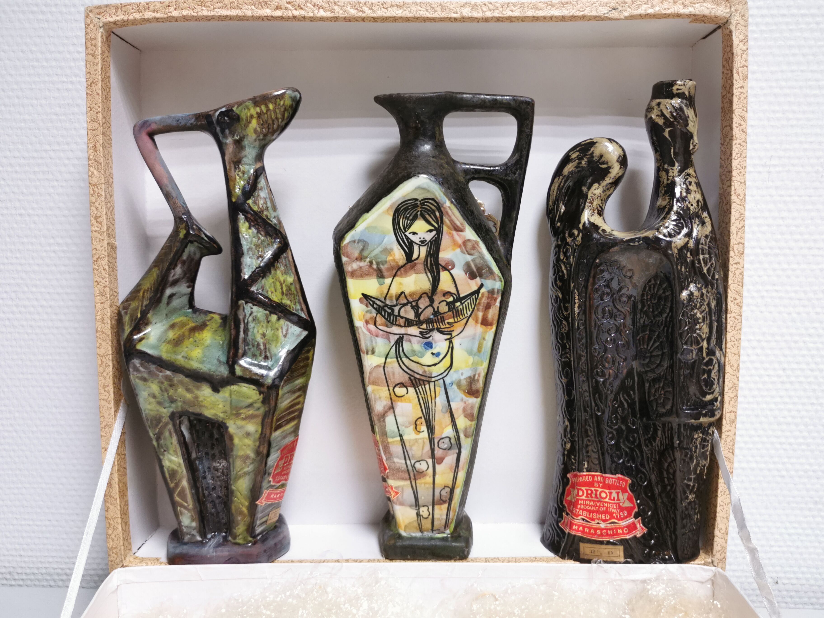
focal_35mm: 30
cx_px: 412
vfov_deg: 46.8
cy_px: 309
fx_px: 714
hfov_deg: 60.0
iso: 200
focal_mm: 5.58
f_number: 1.8
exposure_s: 1/50
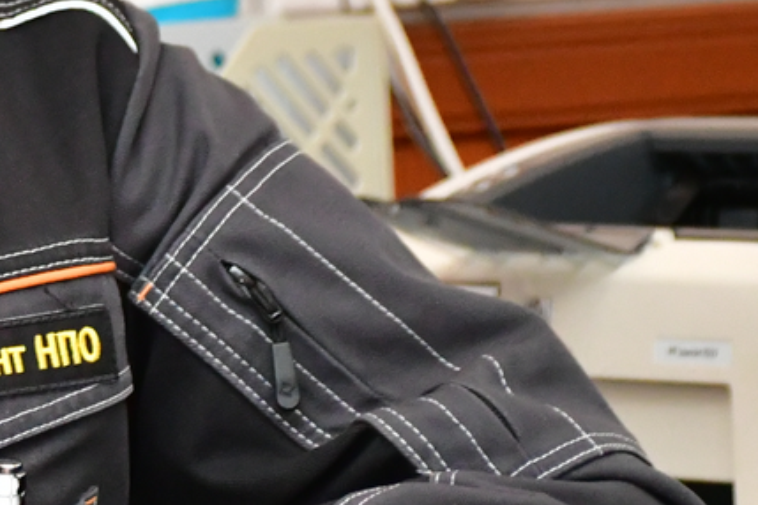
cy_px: 22
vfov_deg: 3.2
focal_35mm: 436
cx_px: -108
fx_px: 9180
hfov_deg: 4.7
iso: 2800
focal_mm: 78
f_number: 5.3
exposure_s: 1/250
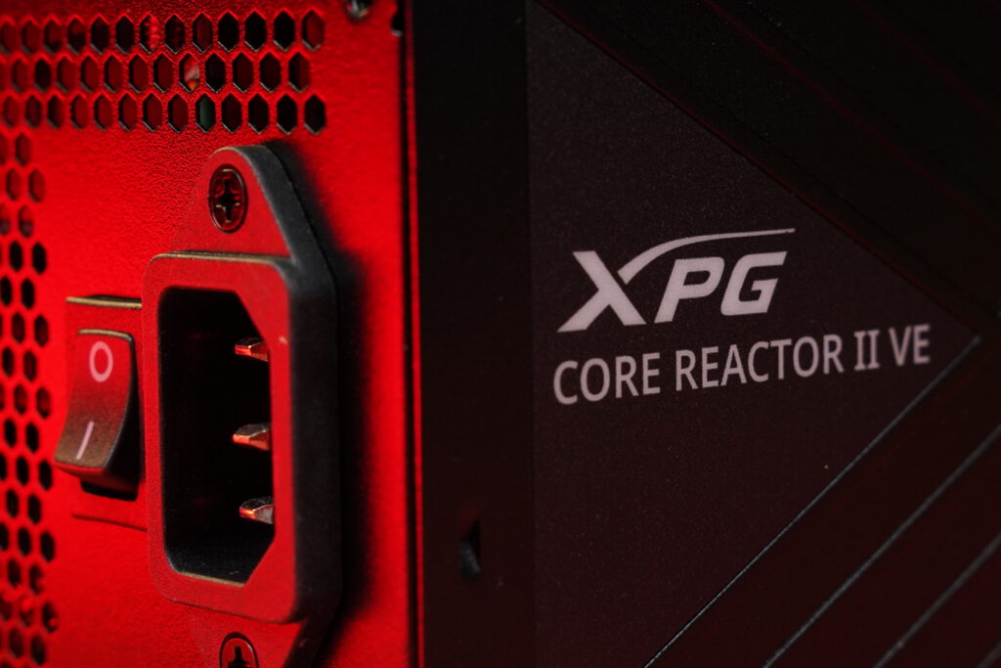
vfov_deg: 13.6
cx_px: 500
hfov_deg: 20.2
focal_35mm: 101
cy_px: 334
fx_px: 2809
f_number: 10
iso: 1250
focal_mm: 67.6
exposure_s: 1/250
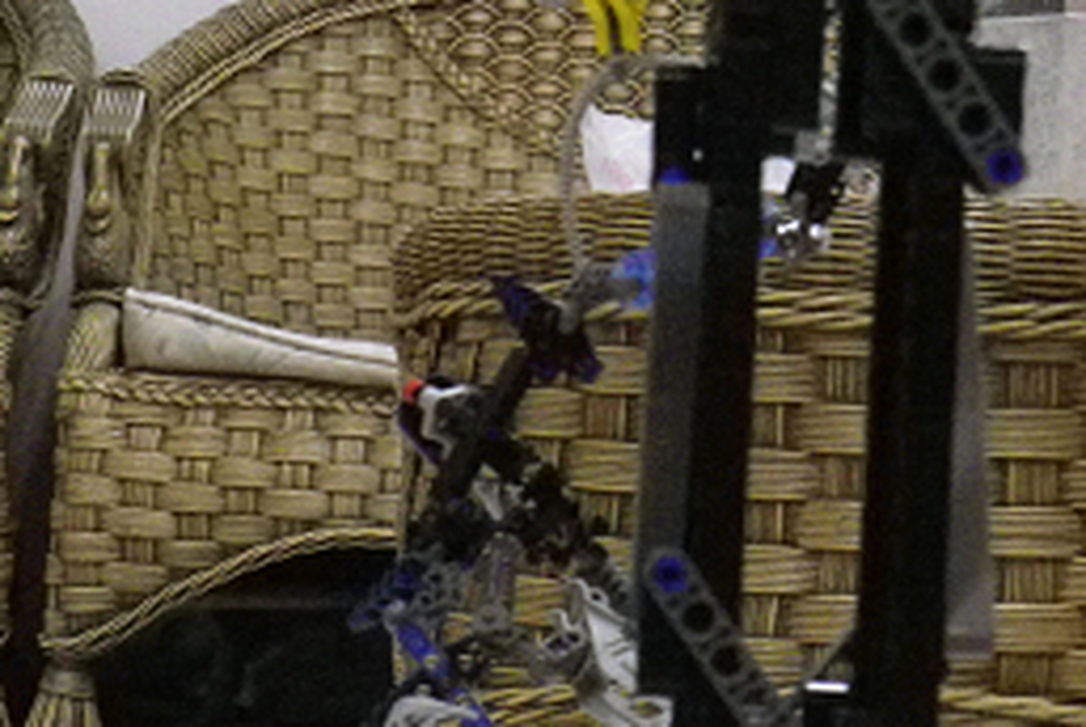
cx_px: 744
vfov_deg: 12.8
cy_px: 740
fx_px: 3201
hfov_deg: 19.2
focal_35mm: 106
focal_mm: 7.3
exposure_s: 1/30
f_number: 3.9
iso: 800
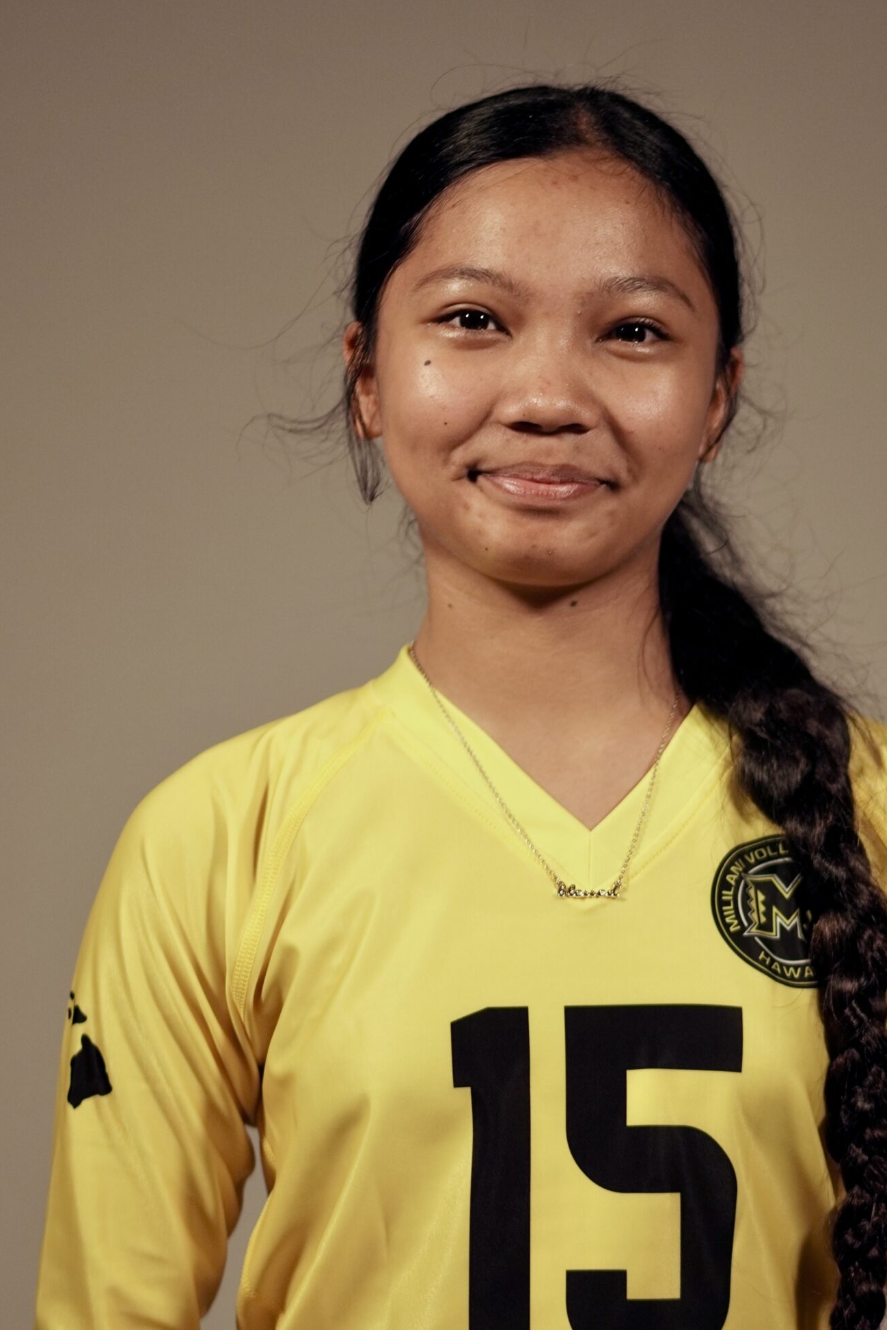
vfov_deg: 12.2
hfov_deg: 8.2
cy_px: 856
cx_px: 544
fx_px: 6196
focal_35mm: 168
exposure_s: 1/80
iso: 640
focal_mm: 85
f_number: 2
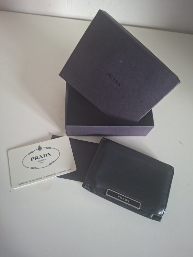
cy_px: 128
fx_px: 171
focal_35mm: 23
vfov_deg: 73.9
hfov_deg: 58.9
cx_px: 96
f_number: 1.8
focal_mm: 5.54
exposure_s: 1/25
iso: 400
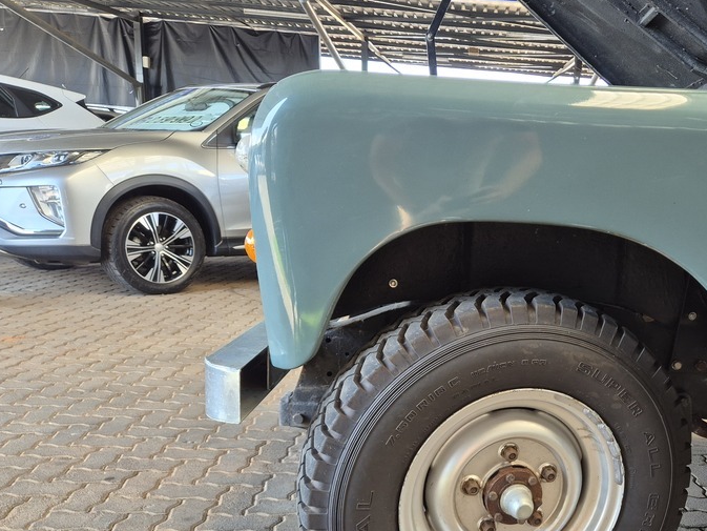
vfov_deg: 40.1
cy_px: 364
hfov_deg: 50.5
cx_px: 529
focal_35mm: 35
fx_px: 715
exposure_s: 1/180
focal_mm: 5.4
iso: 125
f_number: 1.8
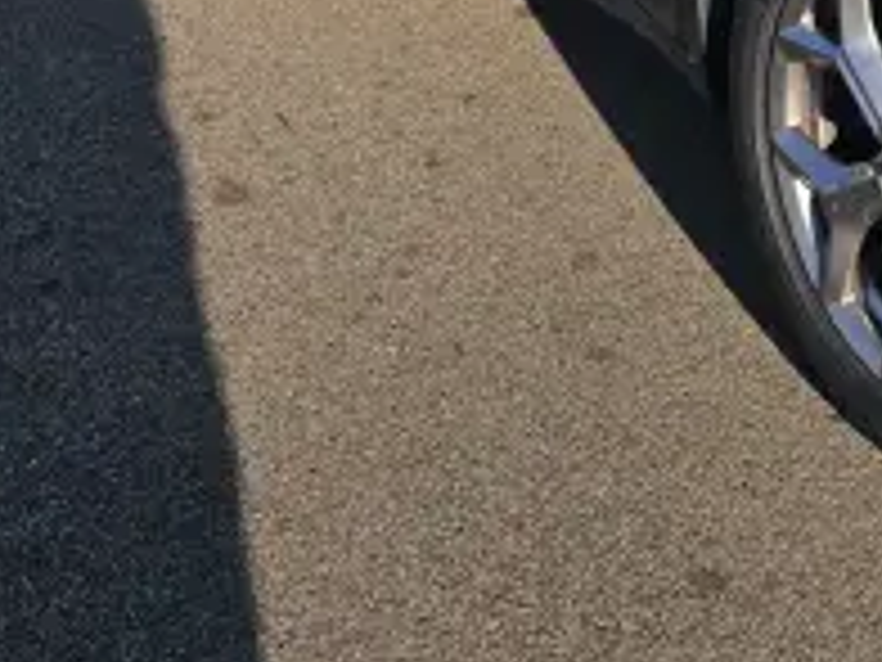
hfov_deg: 23.4
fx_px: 1911
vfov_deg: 18.0
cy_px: -252
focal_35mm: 75
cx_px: 1102
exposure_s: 1/1000
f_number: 1.7
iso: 10
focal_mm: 6.3
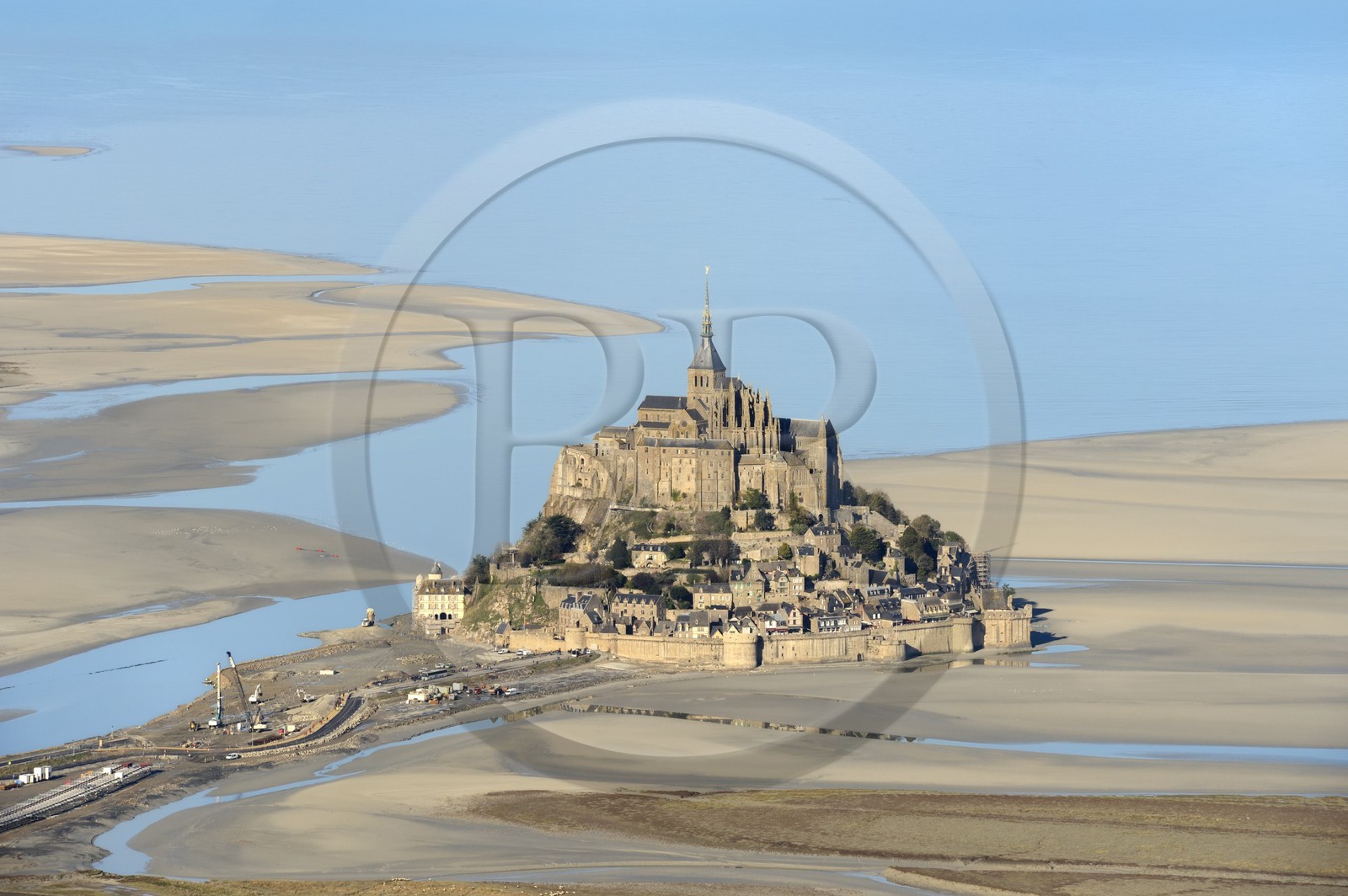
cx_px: 674
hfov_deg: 10.3
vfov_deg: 6.9
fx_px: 7483
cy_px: 448
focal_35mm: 200
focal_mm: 200
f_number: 13
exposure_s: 1/1000
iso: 400
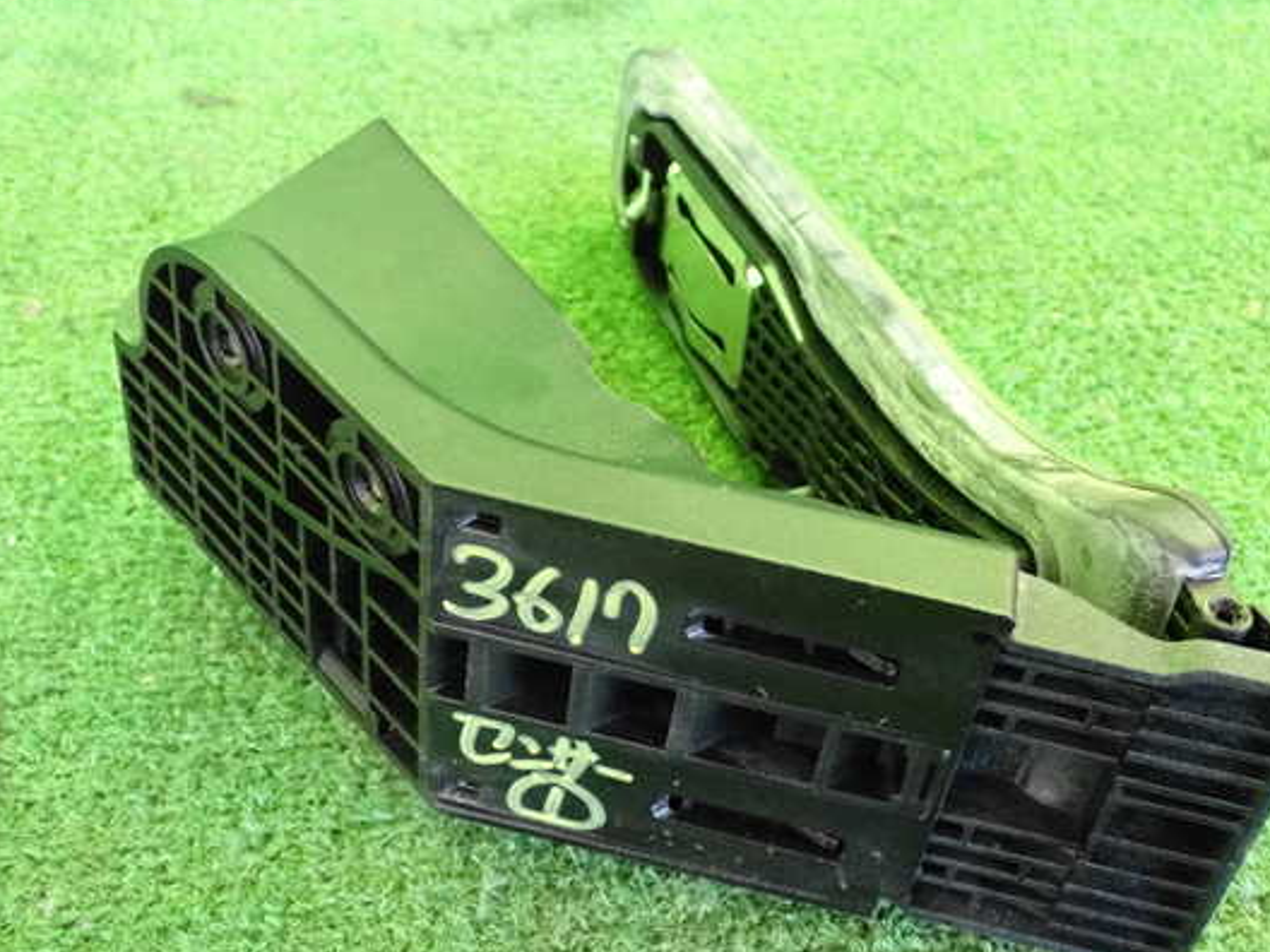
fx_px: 1834
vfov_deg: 29.1
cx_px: 698
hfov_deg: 38.2
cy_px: 483
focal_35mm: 50
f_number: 2.9
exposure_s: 1/125
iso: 2000
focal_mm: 7.84
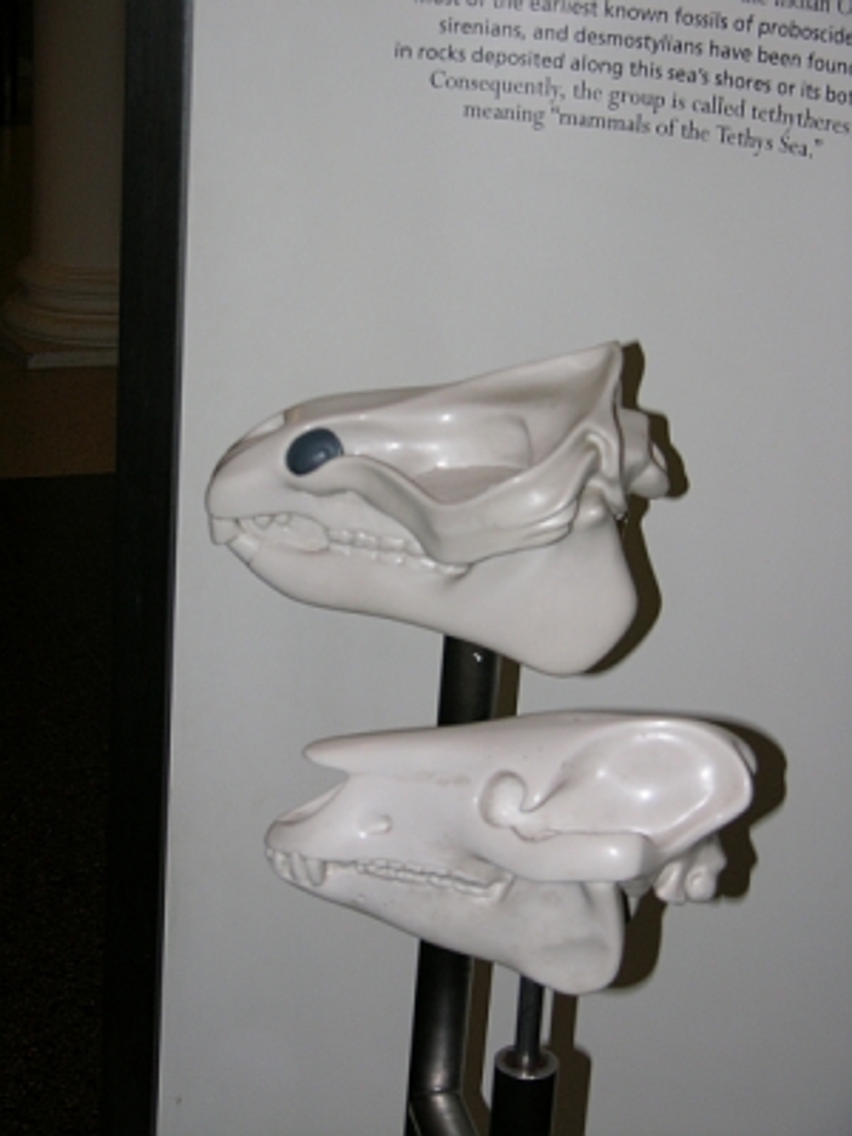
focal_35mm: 74
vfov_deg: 26.3
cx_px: 426
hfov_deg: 19.9
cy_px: 568
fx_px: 2428
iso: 100
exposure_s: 1/120
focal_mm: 18.8
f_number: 3.3
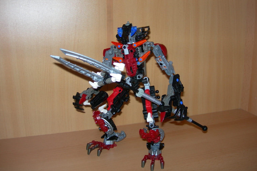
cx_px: 129
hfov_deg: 48.5
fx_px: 286
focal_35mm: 40
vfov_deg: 33.4
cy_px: 78
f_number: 2.8
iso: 50
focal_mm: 7.8
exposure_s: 1/60.1
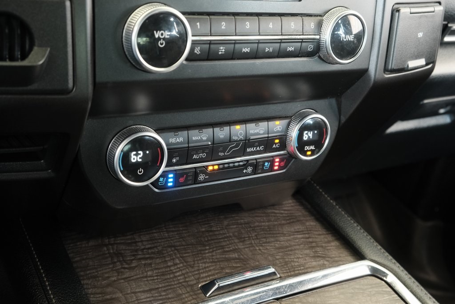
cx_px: 228
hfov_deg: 45.4
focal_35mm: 43
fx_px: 544
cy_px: 152
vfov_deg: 31.2
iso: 2500
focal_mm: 28.9
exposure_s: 1/25
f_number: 5
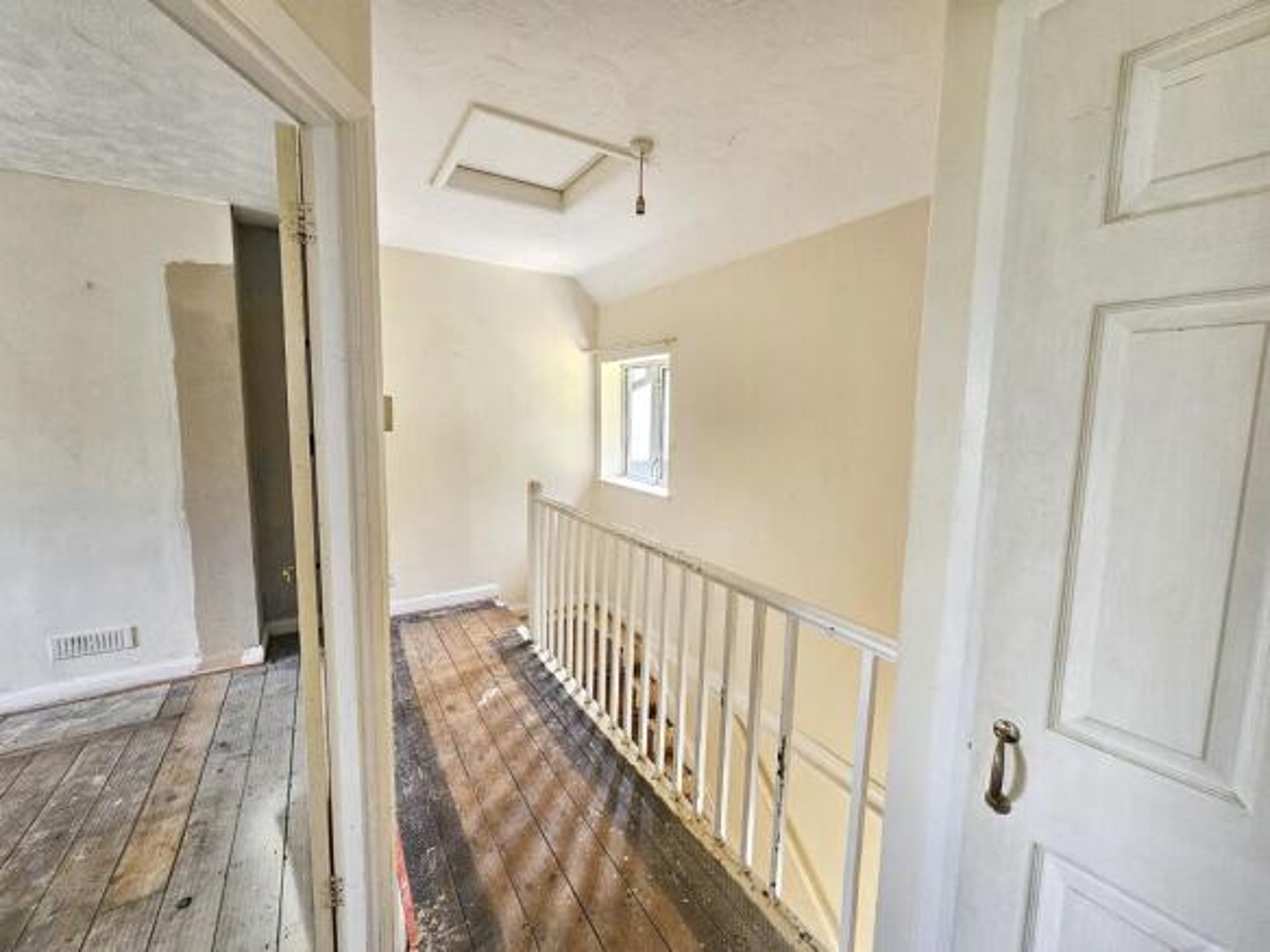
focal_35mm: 13
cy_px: 476
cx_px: 635
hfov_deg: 106.2
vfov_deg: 89.9
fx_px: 477
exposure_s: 1/50
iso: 160
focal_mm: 2.2
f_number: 2.2
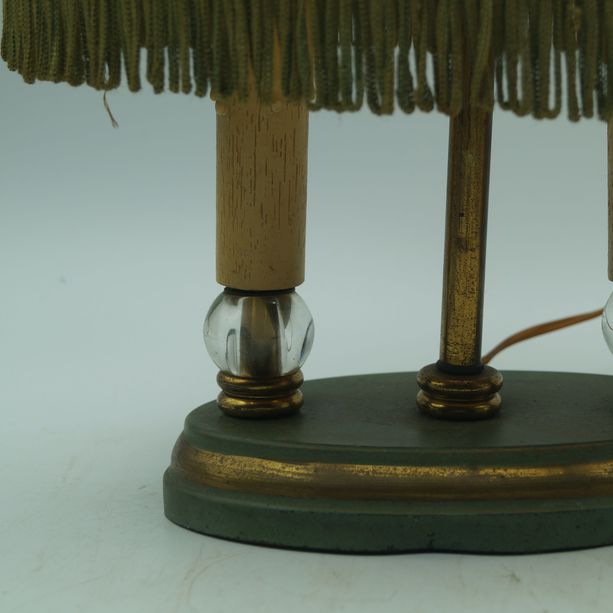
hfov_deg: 20.0
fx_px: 1723
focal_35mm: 86
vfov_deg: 20.2
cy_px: 306
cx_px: 460
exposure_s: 1/100
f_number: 6.3
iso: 100
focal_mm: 45
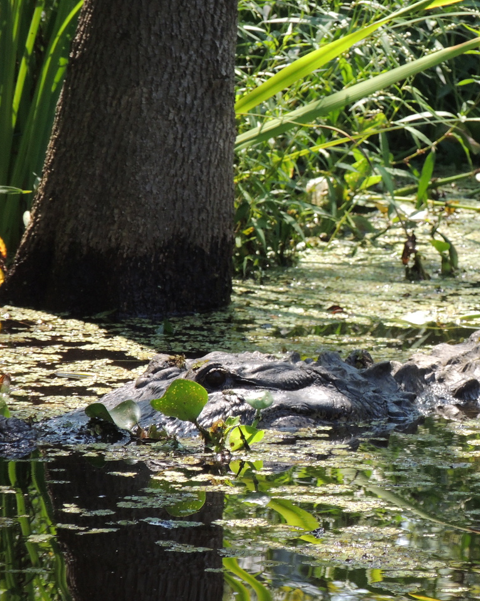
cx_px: 398
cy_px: 300
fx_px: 11601
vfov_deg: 3.0
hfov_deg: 2.4
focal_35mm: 653
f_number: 4.9
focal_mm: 89.1
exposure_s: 1/500
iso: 400
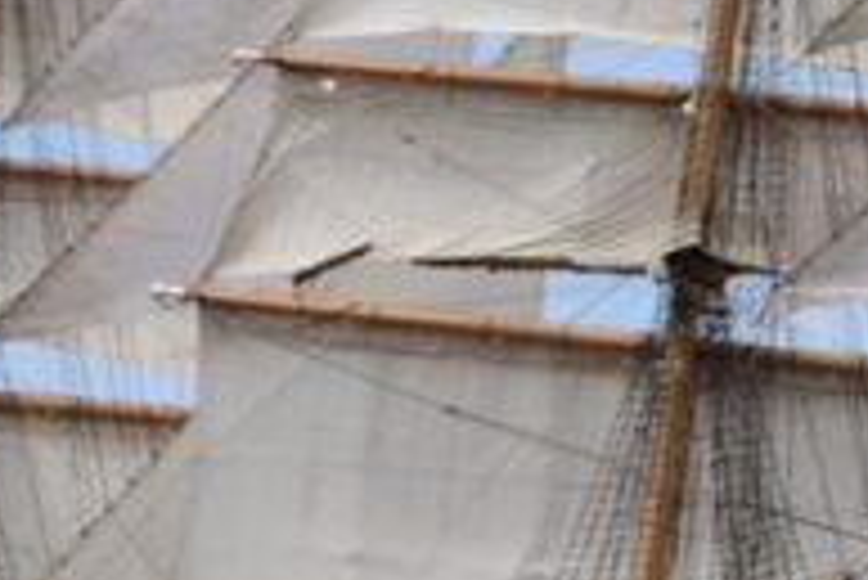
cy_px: 301
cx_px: 724
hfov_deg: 8.2
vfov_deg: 5.5
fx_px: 6008
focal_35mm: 249
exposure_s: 1/160
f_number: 22
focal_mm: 60
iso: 320
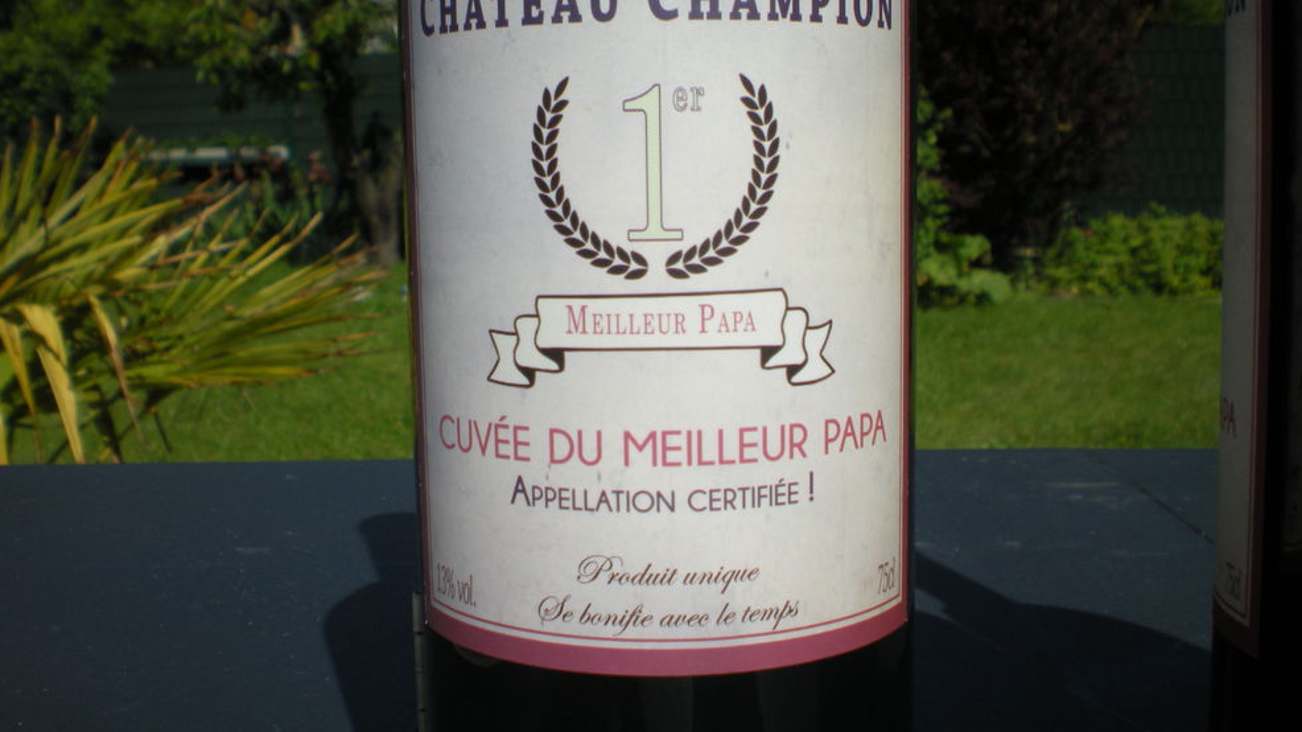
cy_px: 357
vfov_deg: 28.3
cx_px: 651
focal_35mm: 42
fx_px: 1450
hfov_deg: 48.4
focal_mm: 6.3
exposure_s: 1/936
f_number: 4.6
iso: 64
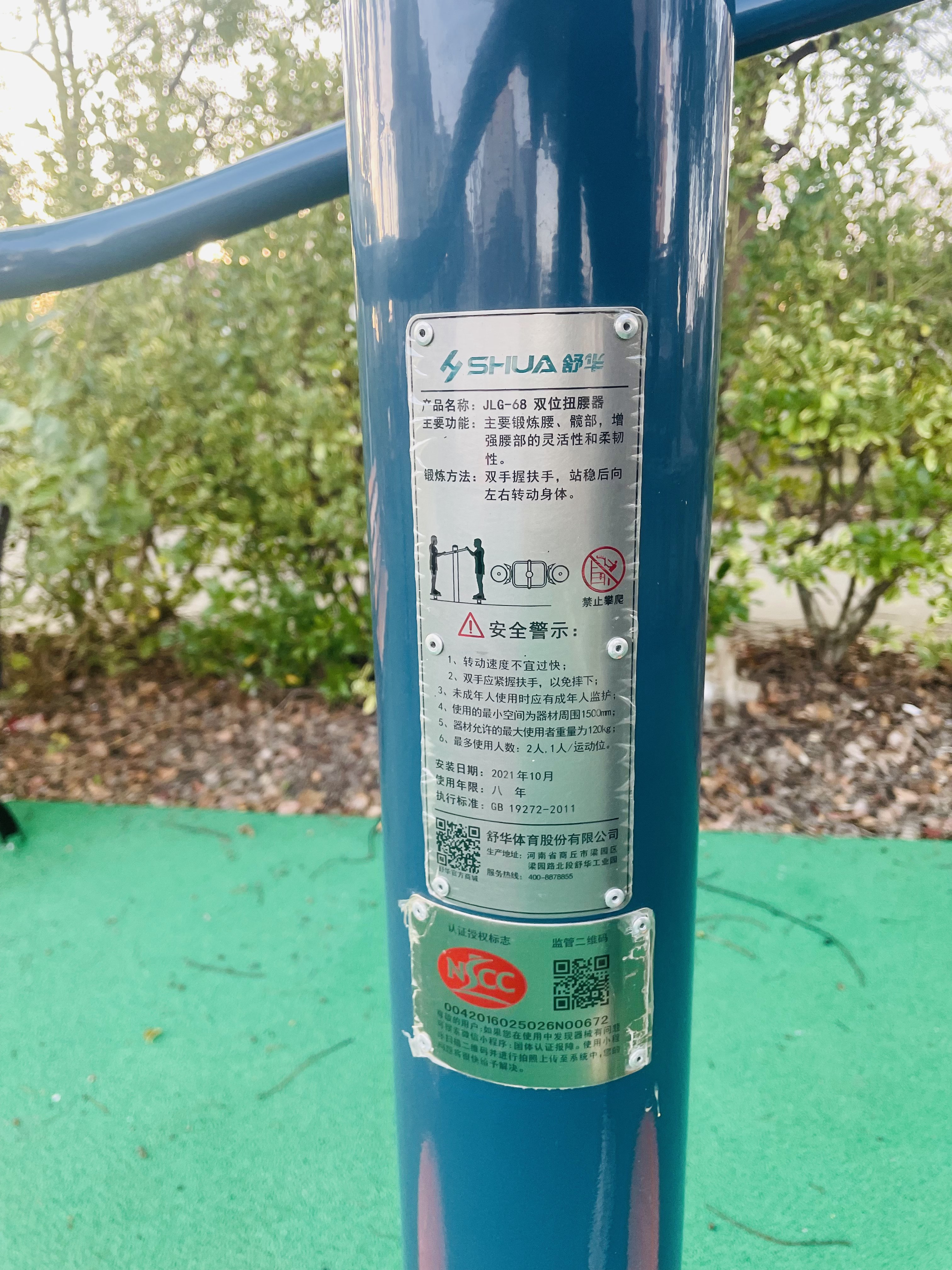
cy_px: 635
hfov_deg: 53.1
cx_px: 476
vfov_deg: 67.3
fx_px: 953
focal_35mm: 26
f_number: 1.6
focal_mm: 4.2
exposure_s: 1/121
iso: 100
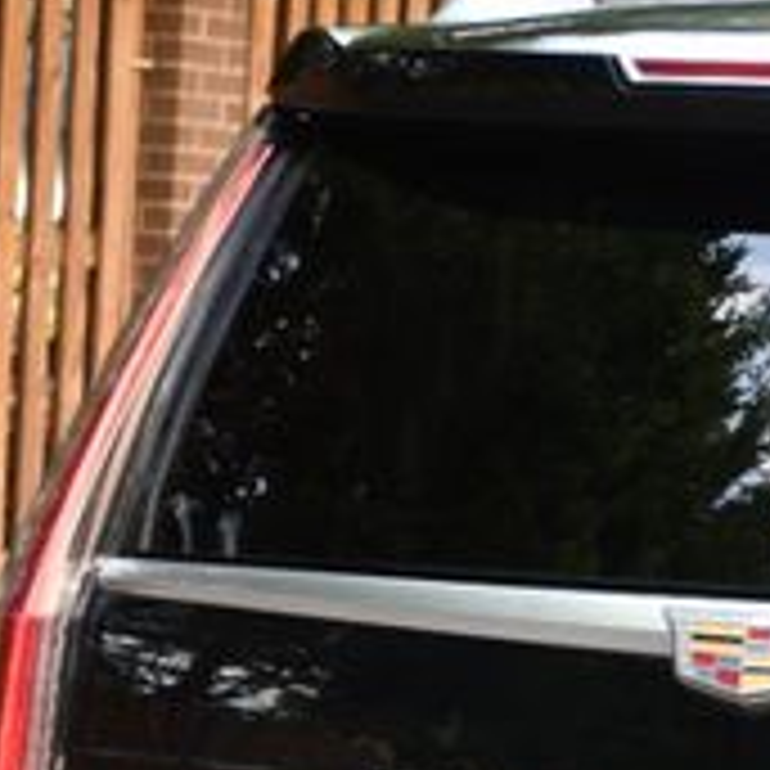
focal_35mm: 334
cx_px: 1189
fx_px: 8406
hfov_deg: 5.2
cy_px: 851
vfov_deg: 5.2
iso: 400
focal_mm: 70
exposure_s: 1/250
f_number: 4.5
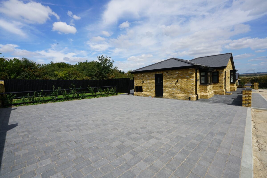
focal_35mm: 16
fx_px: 119
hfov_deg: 96.7
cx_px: 134
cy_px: 89
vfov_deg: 73.8
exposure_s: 1/125
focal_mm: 16
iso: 100
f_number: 14
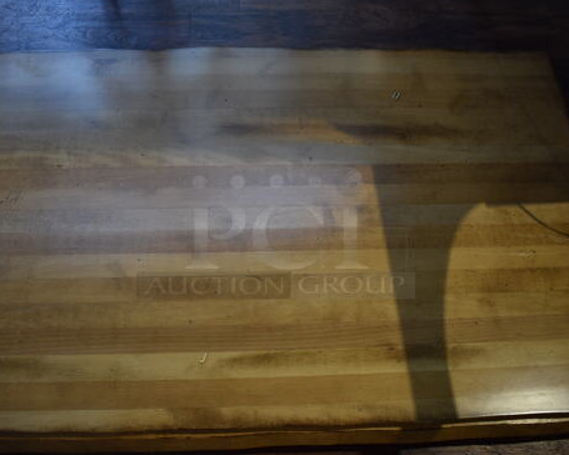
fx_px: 573
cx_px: 276
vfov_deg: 43.4
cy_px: 232
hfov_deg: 52.8
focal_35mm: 34
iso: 800
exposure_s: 1/125
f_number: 3.5
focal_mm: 18
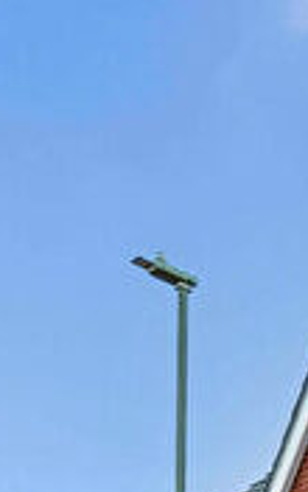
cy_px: 628
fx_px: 1142
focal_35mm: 85
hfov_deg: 14.0
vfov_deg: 22.1
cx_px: 518
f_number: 8
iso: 250
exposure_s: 1/125
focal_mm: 21
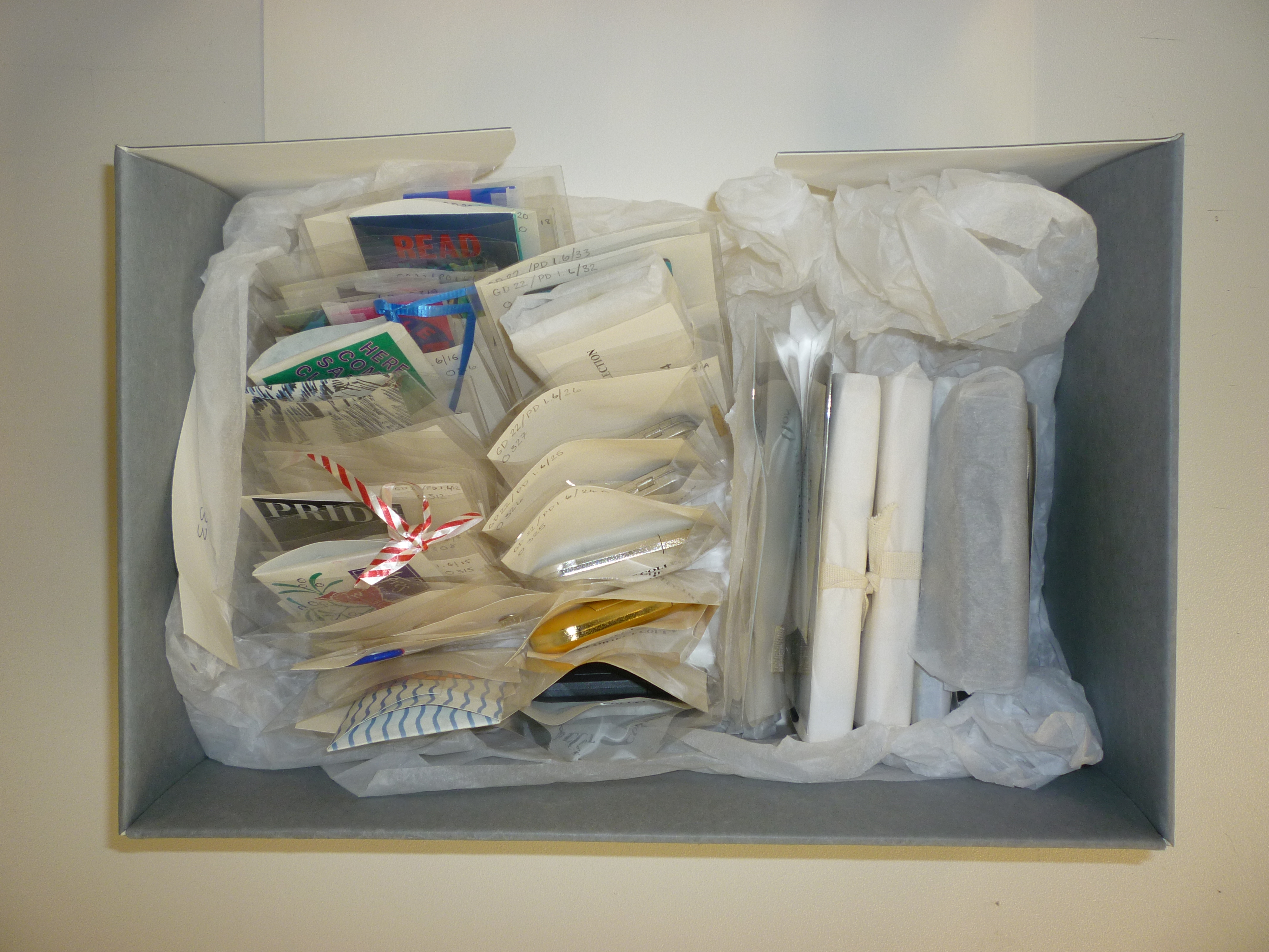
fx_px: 1063
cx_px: 634
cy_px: 476
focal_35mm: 29
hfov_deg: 61.7
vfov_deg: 48.2
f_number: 3.3
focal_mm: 5.2
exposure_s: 1/30
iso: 100
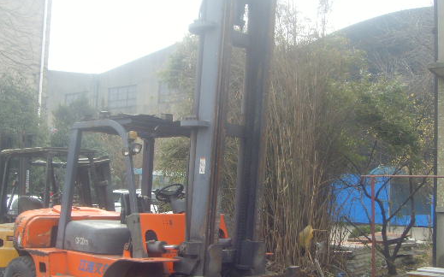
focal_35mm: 51
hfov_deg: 39.6
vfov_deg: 25.3
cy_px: 168
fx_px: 617
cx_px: 217
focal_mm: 6.6
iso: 80
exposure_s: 1/180
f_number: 3.5
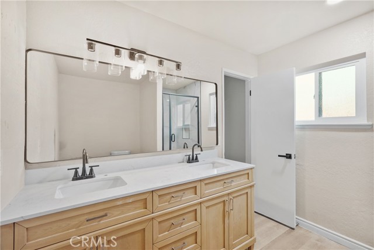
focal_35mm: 16
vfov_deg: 73.8
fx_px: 166
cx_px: 187
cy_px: 125
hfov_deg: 96.7
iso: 2500
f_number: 4
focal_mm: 16
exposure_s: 1/15
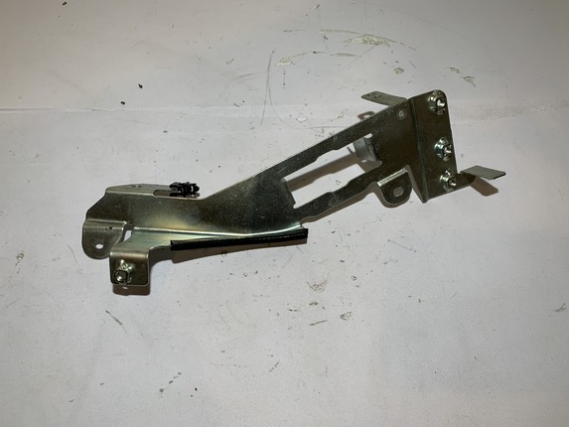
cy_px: 214
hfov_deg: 67.3
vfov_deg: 53.1
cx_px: 284
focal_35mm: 26
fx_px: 427
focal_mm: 4.25
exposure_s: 1/121
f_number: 1.8
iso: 40
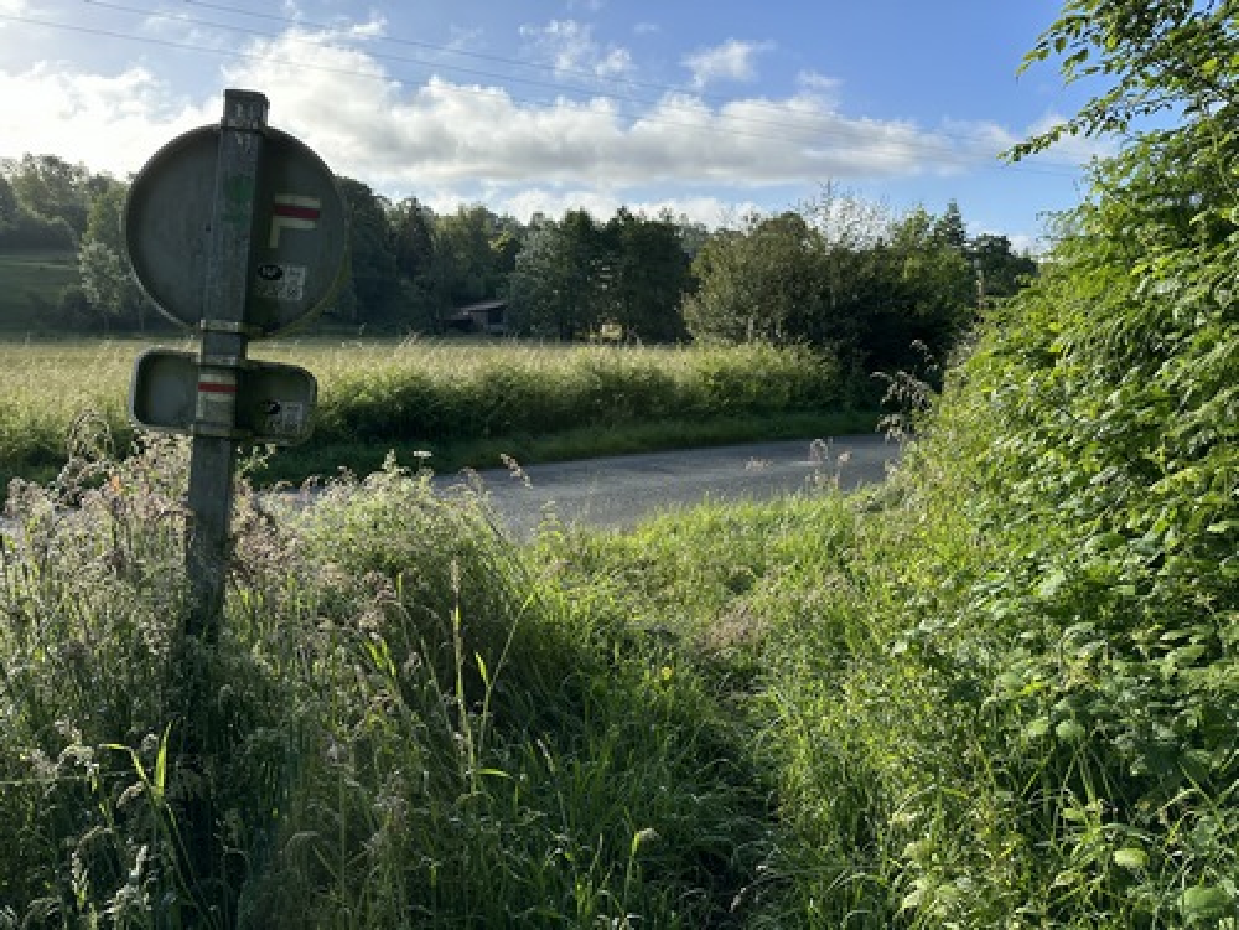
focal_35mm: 24
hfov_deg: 71.6
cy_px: 465
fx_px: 859
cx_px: 620
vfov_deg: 56.8
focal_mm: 6.86
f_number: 1.78
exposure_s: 1/3058
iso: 80
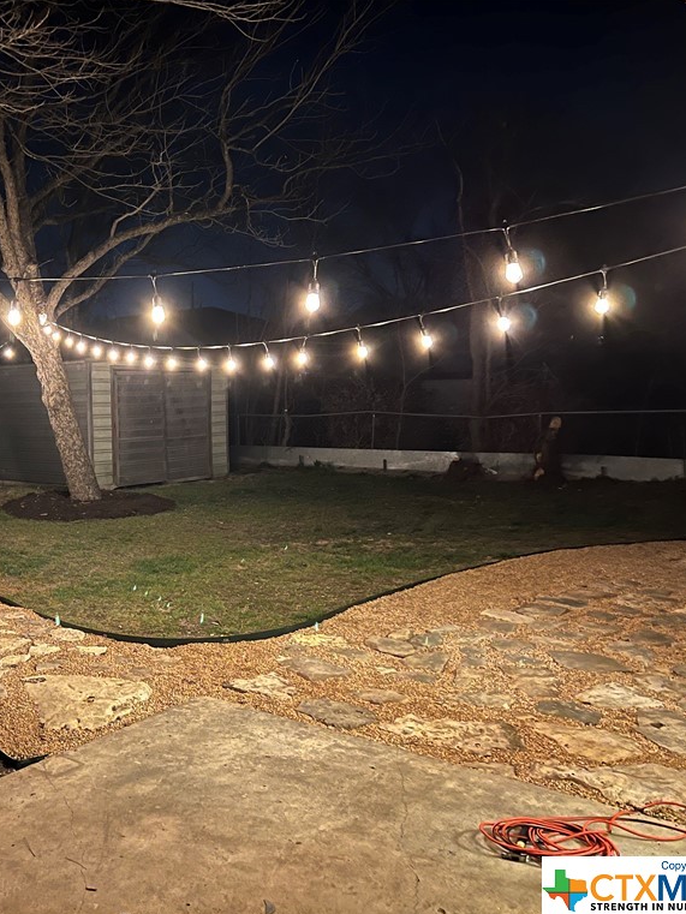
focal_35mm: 35
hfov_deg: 38.7
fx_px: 925
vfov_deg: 52.6
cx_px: 107
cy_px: 456
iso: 640
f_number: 1.5
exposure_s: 1/9
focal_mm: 5.7
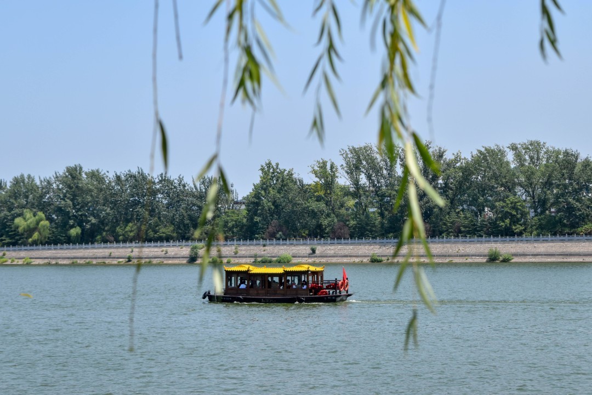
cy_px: 198
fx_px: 1357
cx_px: 296
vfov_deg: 16.6
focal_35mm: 82
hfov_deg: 24.6
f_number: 6.3
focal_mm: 55
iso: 400
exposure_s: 1/1600
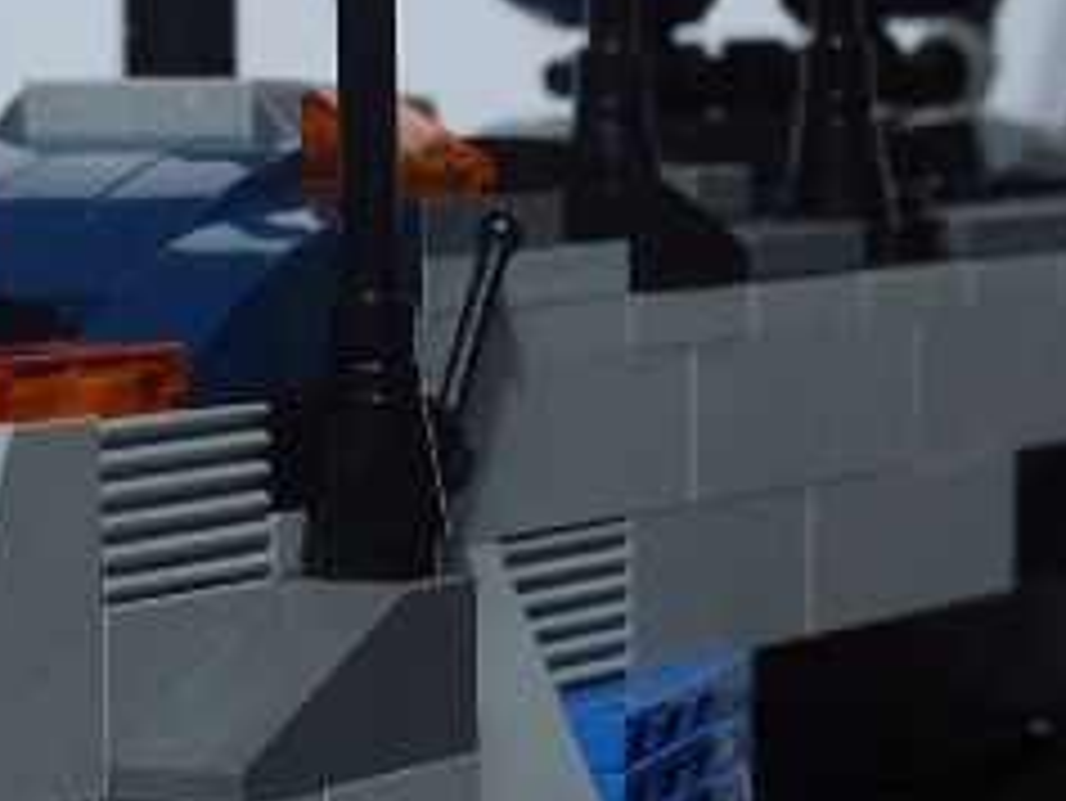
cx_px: 445
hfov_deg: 10.9
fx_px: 5608
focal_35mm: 182
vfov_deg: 8.2
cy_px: 576
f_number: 3.1
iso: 100
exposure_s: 1/260
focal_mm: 11.17
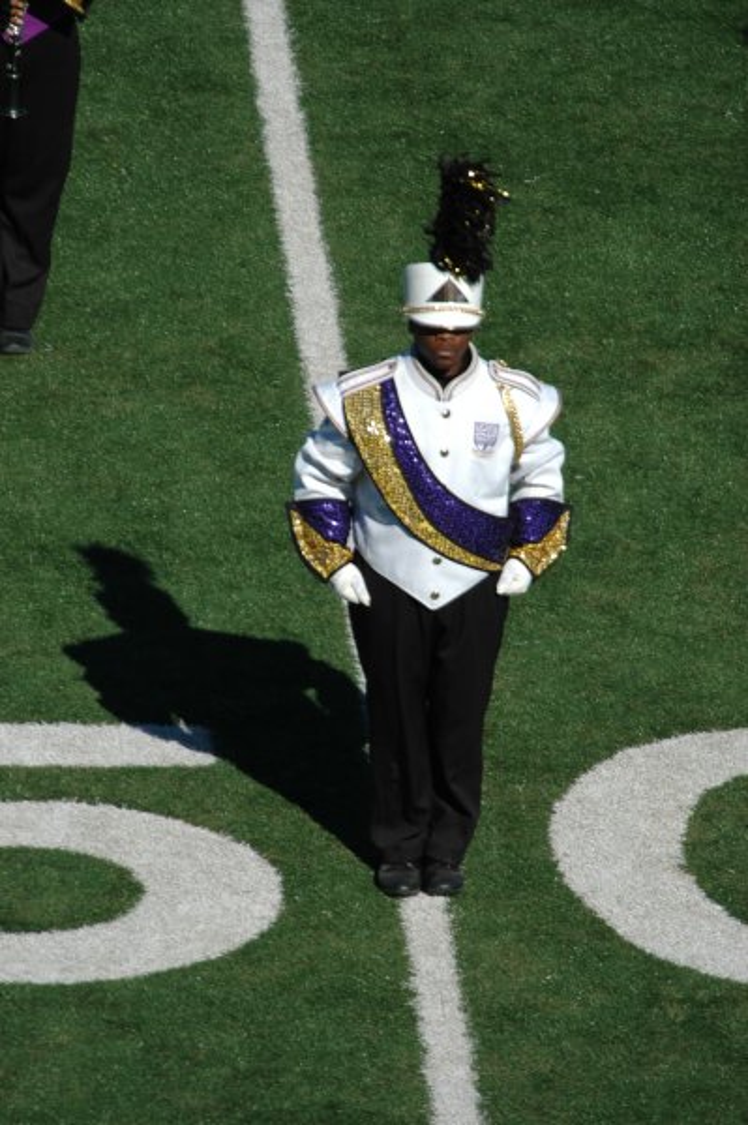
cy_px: 562
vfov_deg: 3.4
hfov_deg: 2.3
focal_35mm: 600
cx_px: 374
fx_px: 18731
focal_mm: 400
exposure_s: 1/1250
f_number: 5.6
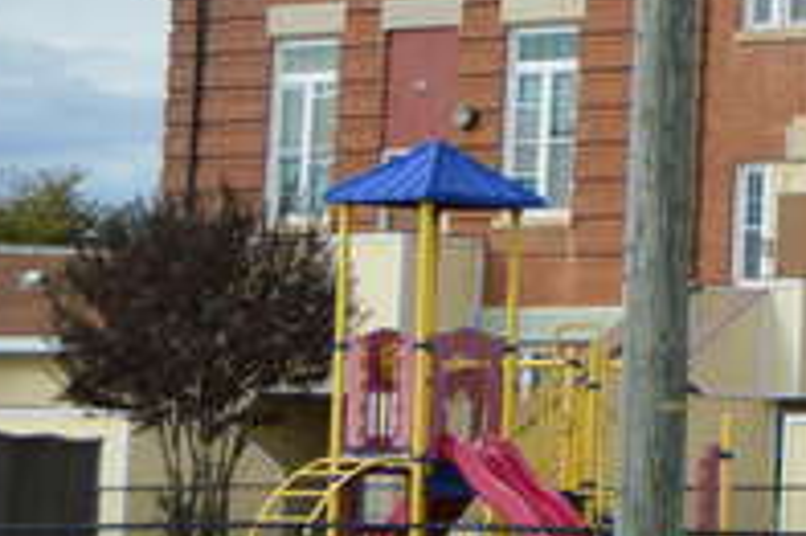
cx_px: 1571
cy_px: -155
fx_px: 4362
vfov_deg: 7.0
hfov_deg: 9.9
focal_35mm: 195
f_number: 9
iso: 100
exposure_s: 1/320
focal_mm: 32
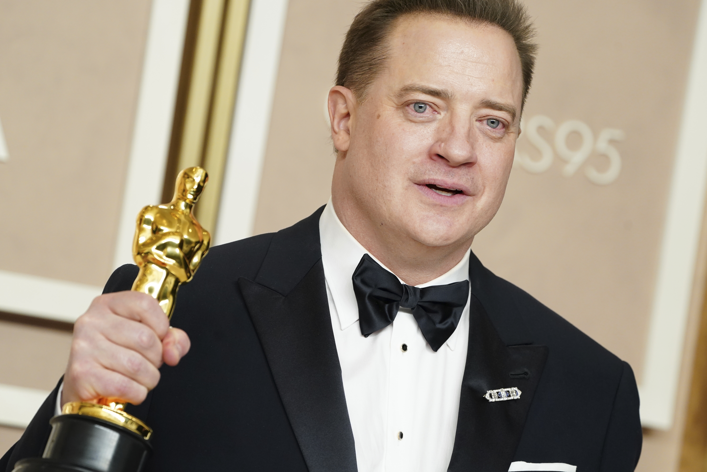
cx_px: 354
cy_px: 236
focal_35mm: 282
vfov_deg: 4.9
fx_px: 5538
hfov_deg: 7.3
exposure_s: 1/320
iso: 2500
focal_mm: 282
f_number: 6.3
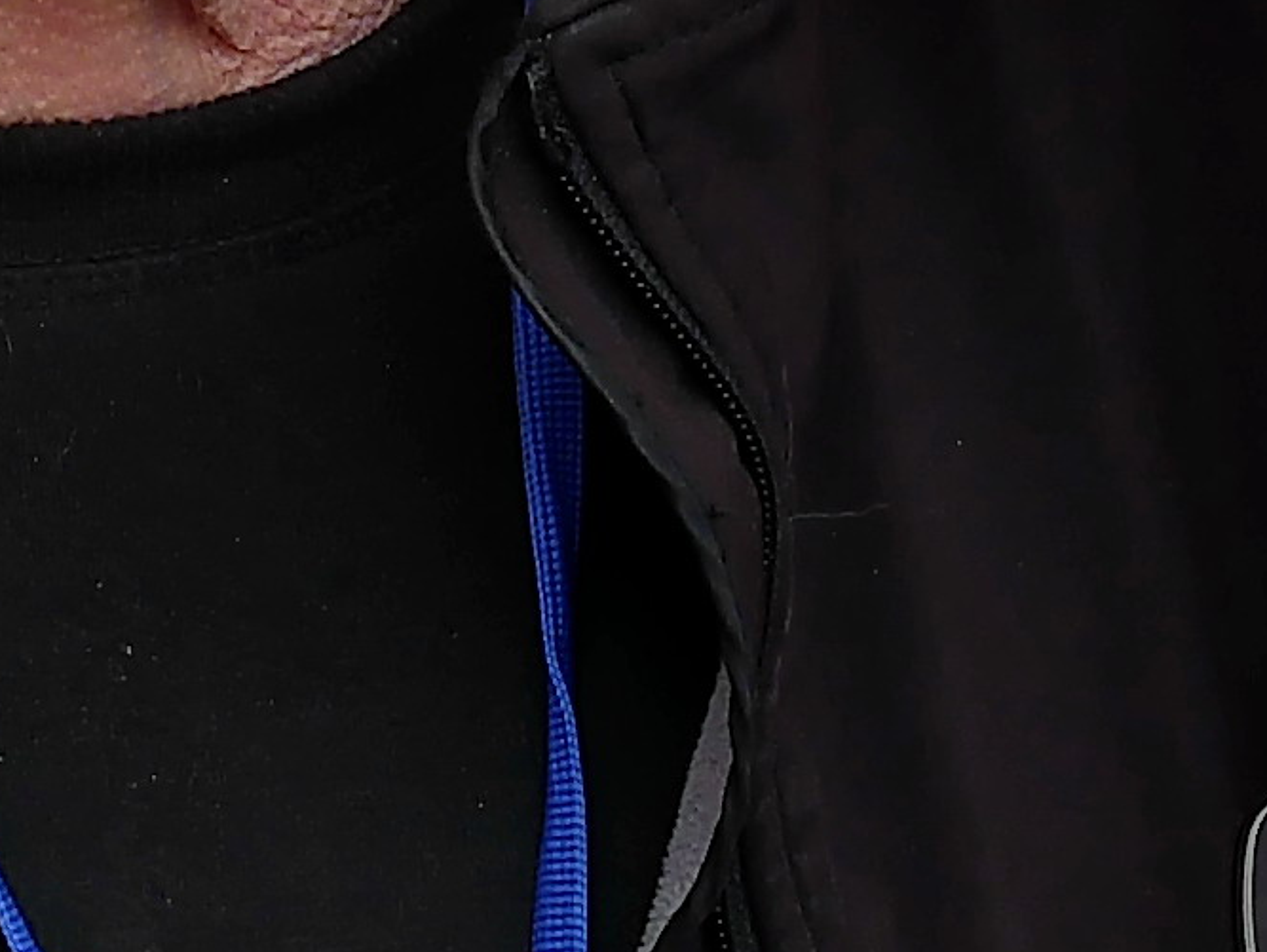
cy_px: -479
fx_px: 13623
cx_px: 47
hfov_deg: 5.3
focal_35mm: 372
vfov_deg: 4.0
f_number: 5.6
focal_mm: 27
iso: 200
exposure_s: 1/125
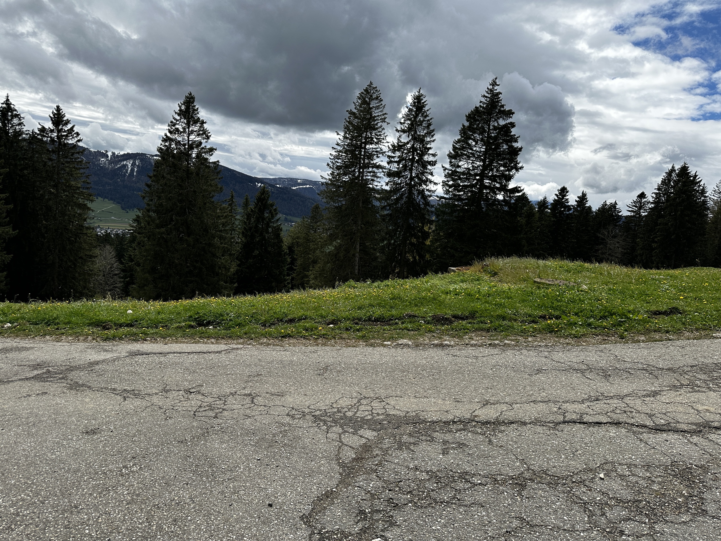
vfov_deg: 56.8
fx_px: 500
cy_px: 270
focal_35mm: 24
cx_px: 360
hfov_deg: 71.6
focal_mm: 6.86
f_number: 1.78
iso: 80
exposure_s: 1/4545
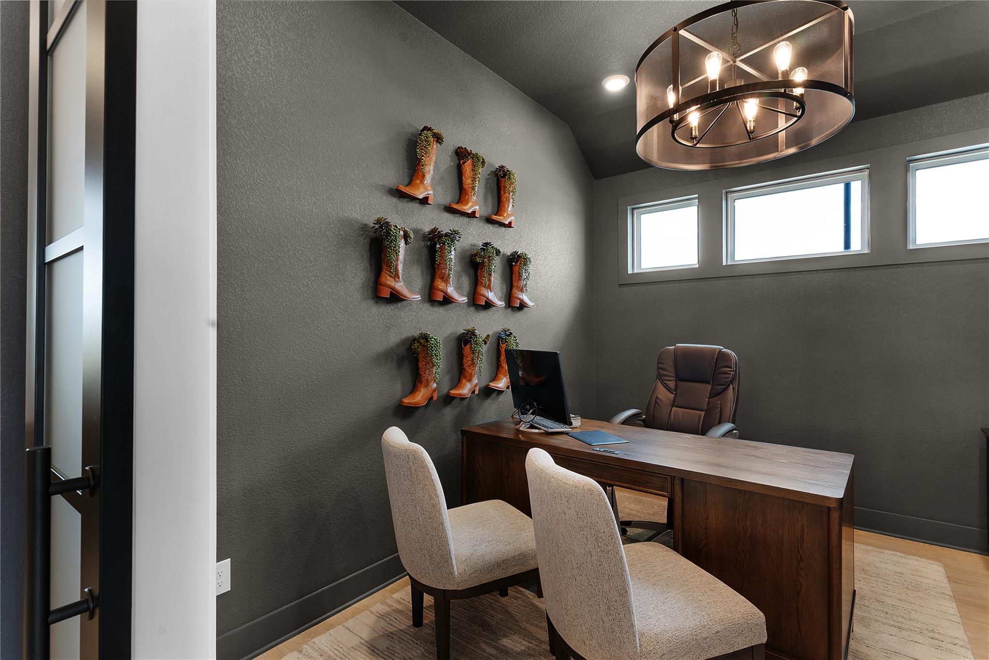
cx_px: 494
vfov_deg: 70.5
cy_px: 330
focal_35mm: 17
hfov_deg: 93.3
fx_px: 467
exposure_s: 1/1.25
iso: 100
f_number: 9
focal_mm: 17
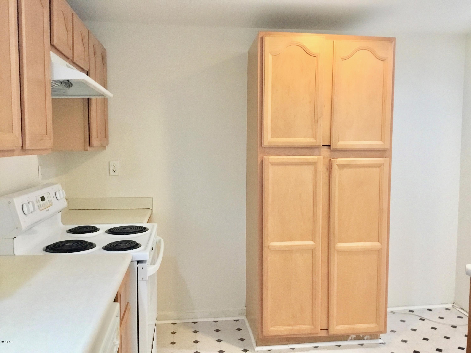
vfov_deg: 45.4
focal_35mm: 31
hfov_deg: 58.4
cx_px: 236
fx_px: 422
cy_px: 176
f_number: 2.4
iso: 125
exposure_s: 1/30
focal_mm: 3.3
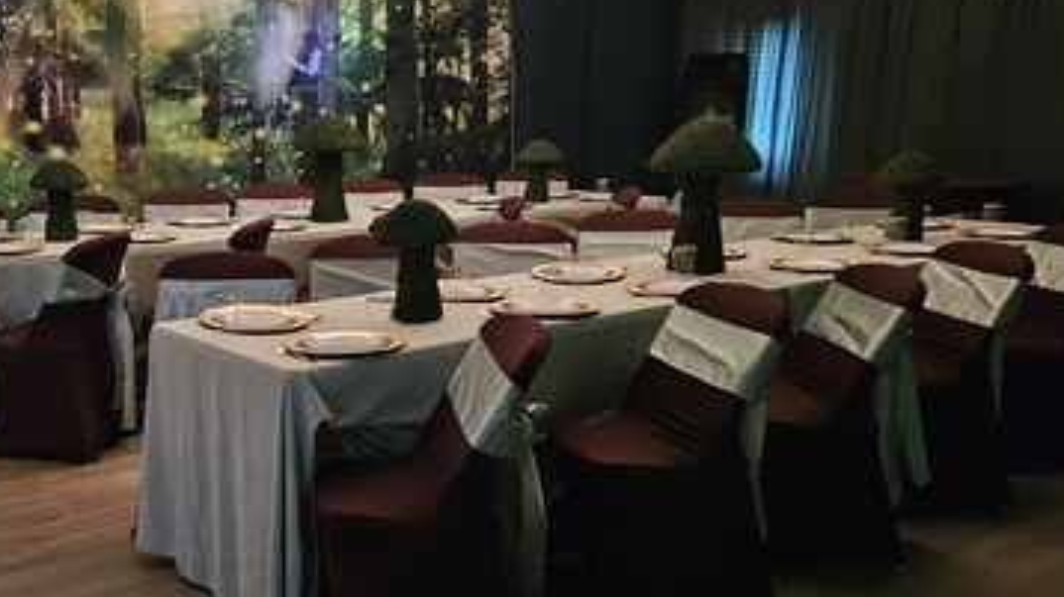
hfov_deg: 47.4
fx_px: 1184
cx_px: 330
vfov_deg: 28.2
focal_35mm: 42
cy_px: 365
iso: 1250
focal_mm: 6.3
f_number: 1.7
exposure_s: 1/24
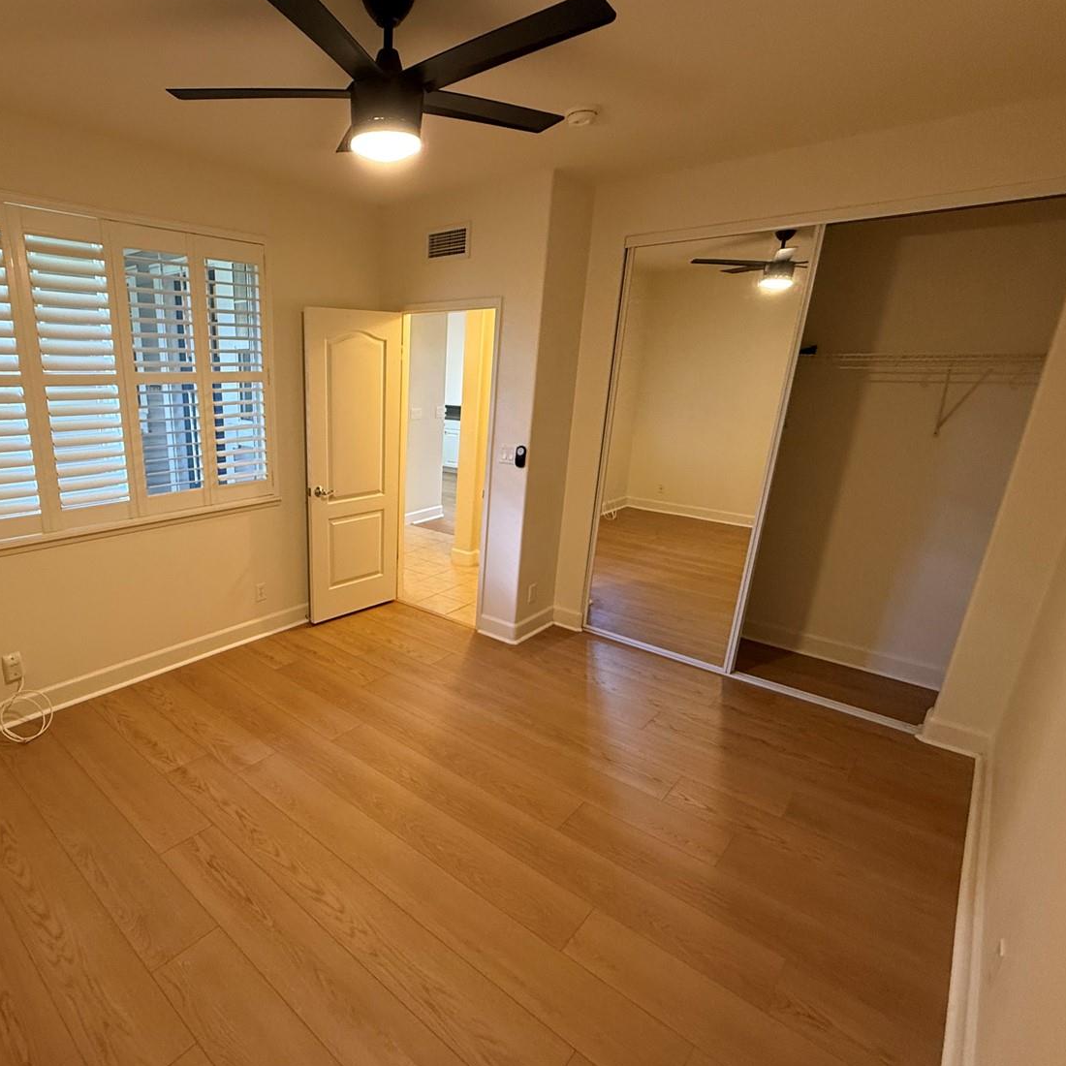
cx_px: 367
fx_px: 627
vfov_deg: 80.7
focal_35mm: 18
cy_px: 550
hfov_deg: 78.4
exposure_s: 1/60
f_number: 2.2
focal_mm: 2.22
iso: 250
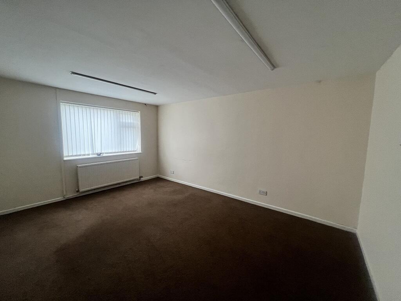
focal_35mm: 13
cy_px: 150
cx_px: 200
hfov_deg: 106.2
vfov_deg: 89.9
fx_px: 151
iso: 320
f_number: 1.8
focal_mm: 1.57
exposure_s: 1/50
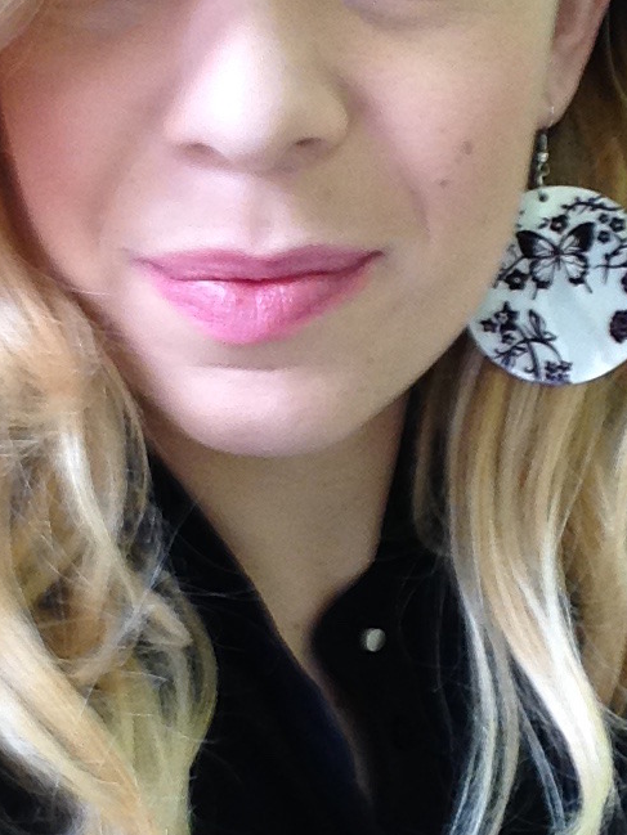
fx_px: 1666
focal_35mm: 69
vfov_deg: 28.0
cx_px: 286
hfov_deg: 21.3
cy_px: 288
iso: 64
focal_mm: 2.18
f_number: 2.4
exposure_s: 1/30
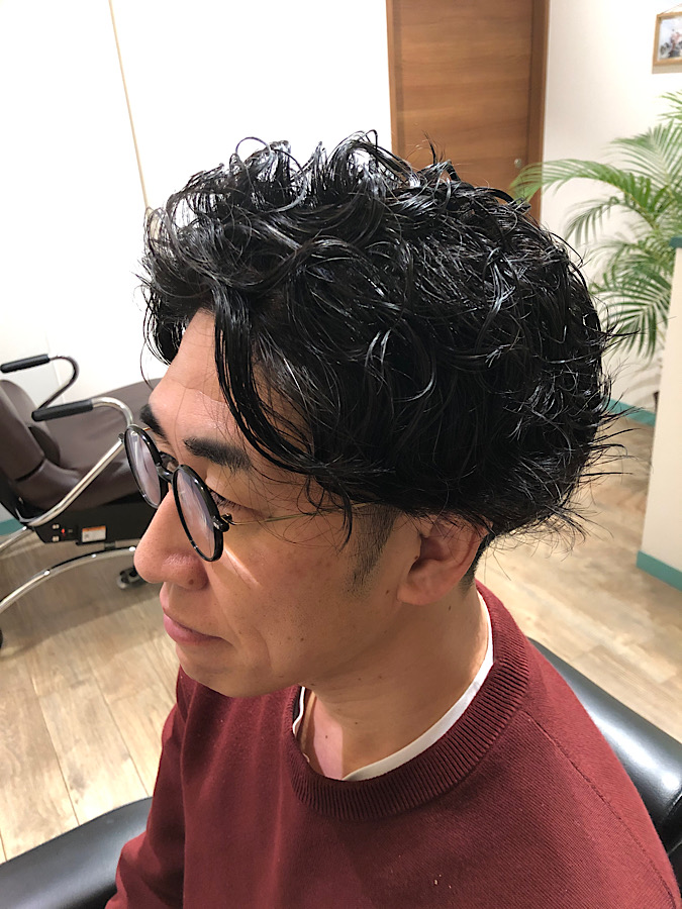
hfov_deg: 49.7
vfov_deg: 63.4
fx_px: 736
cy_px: 454
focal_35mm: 28
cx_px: 341
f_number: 1.8
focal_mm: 3.99
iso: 100
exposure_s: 1/14
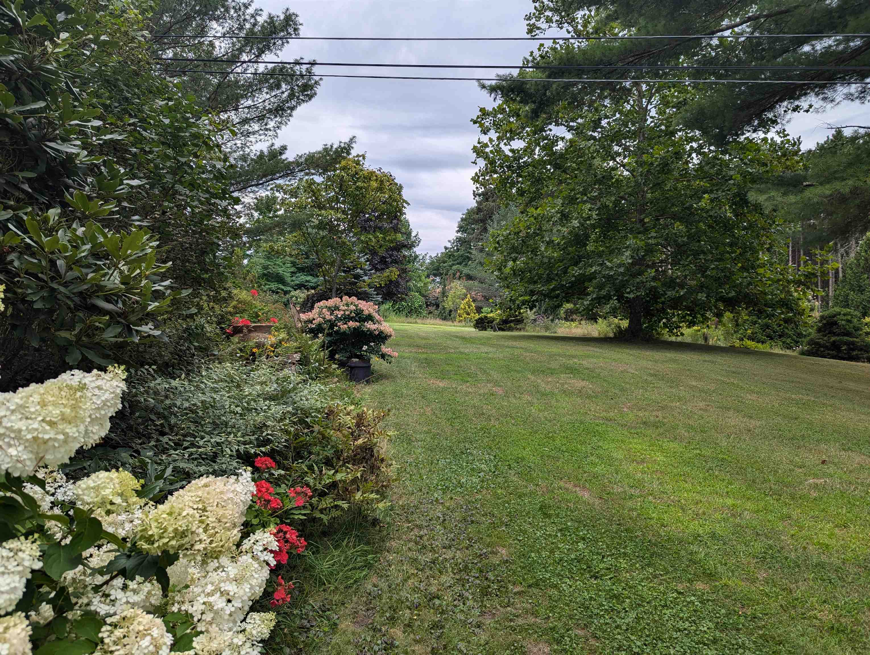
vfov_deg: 56.9
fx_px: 604
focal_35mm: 24
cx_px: 435
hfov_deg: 71.5
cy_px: 328
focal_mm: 6.81
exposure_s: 1/967
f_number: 1.85
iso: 47
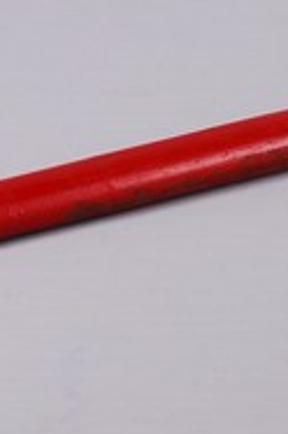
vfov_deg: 11.7
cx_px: 360
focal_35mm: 175
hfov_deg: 7.7
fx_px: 2108
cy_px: 26
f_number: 14
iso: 100
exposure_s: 1/60
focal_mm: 34
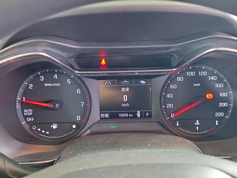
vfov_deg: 31.5
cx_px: 118
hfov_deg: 41.2
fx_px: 315
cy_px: 89
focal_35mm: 46
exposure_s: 1/33.3
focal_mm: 6.55
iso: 320
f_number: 1.6
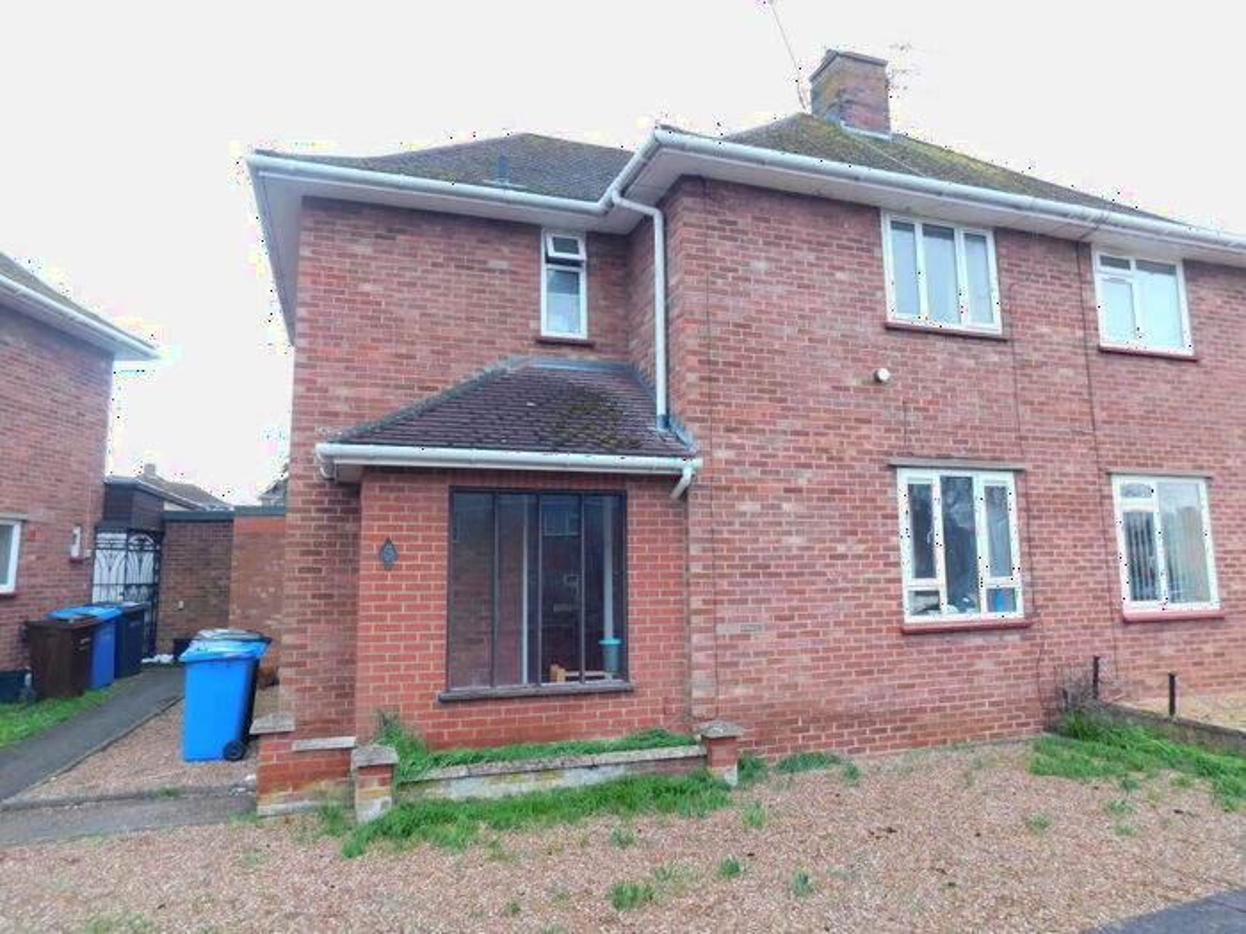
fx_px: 828
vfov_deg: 58.9
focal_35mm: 23
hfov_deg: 73.9
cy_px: 467
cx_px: 623
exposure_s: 1/30
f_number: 3
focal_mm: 4
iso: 180
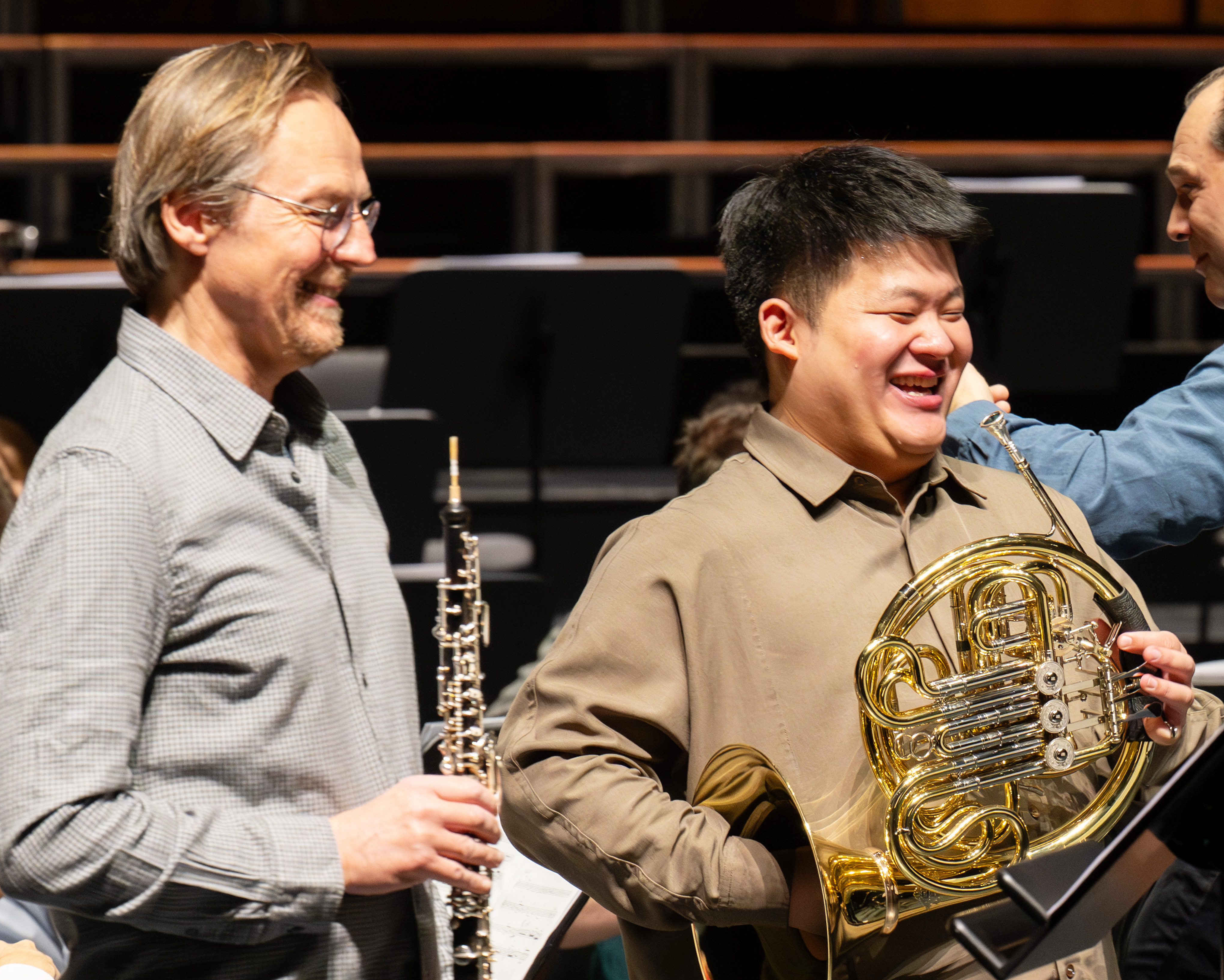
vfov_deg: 5.8
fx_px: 9673
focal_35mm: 267
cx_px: 775
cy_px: 607
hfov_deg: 7.2
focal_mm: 140
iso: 5000
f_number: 5.6
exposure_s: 1/200
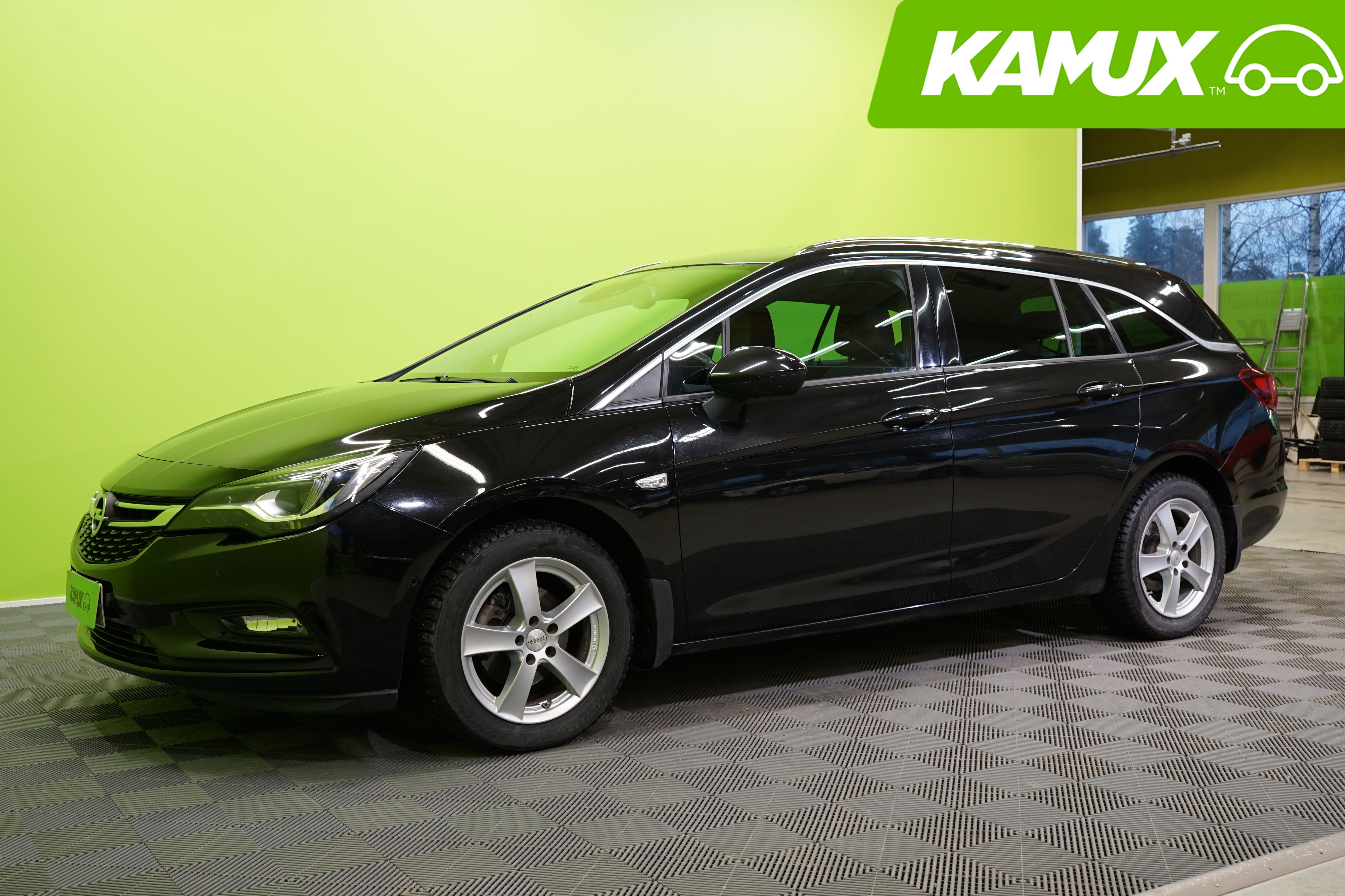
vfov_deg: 35.9
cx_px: 678
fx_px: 1382
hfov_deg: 51.9
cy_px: 453
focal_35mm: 37
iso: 640
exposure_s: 1/25
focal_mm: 33
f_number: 5.6
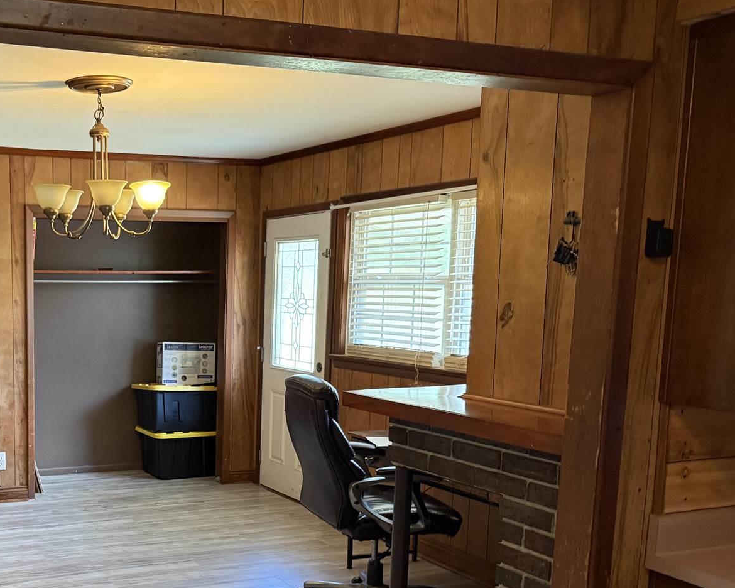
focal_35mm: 41
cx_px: 103
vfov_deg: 36.1
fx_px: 892
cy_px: 400
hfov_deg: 41.9
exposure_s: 1/60
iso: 400
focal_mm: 6.76
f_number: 1.78
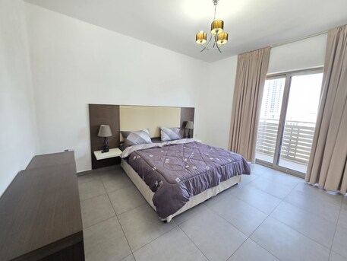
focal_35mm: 13
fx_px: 130
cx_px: 174
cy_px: 130
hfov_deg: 106.2
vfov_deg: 89.9
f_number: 1.9
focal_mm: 2.2
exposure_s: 1/50
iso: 500
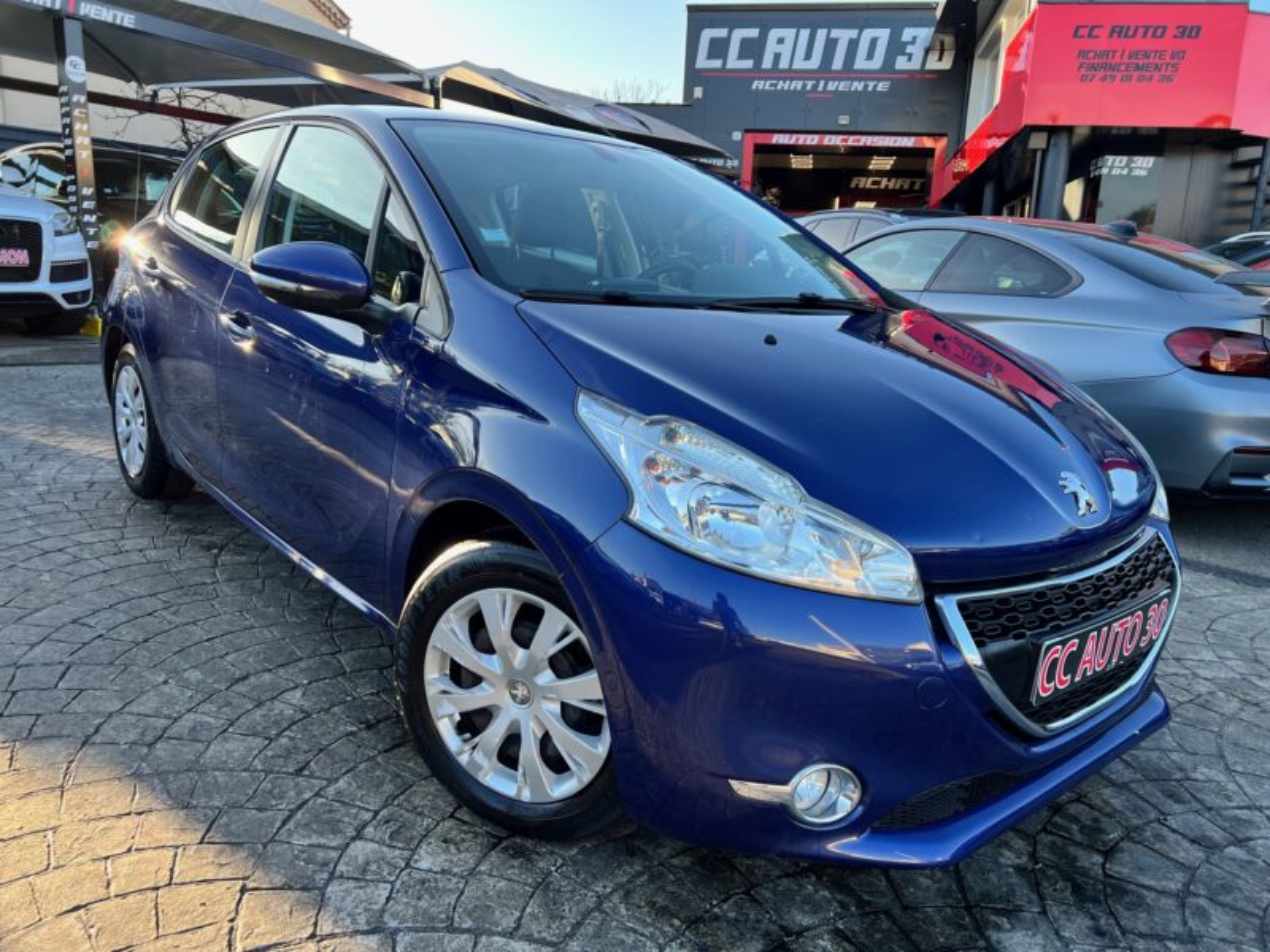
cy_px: 476
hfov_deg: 67.3
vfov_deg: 53.1
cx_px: 635
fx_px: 954
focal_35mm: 26
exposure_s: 1/407
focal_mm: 5.7
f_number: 1.5
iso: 50
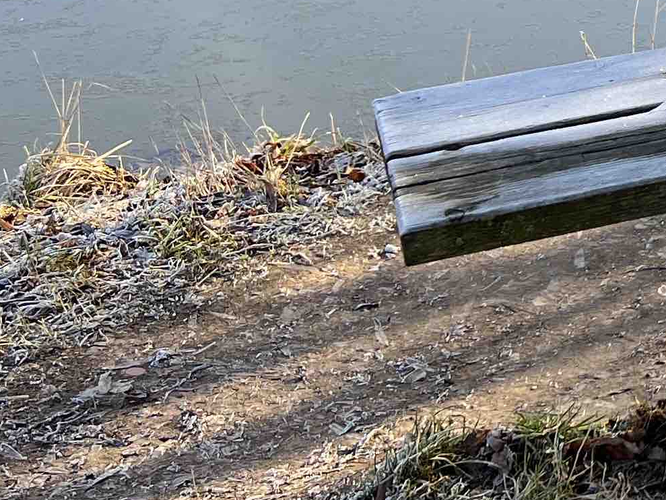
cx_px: 1172
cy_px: -112
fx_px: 2040
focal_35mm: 106
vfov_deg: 13.6
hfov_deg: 16.0
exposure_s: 1/909
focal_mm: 5.7
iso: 50
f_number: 1.5
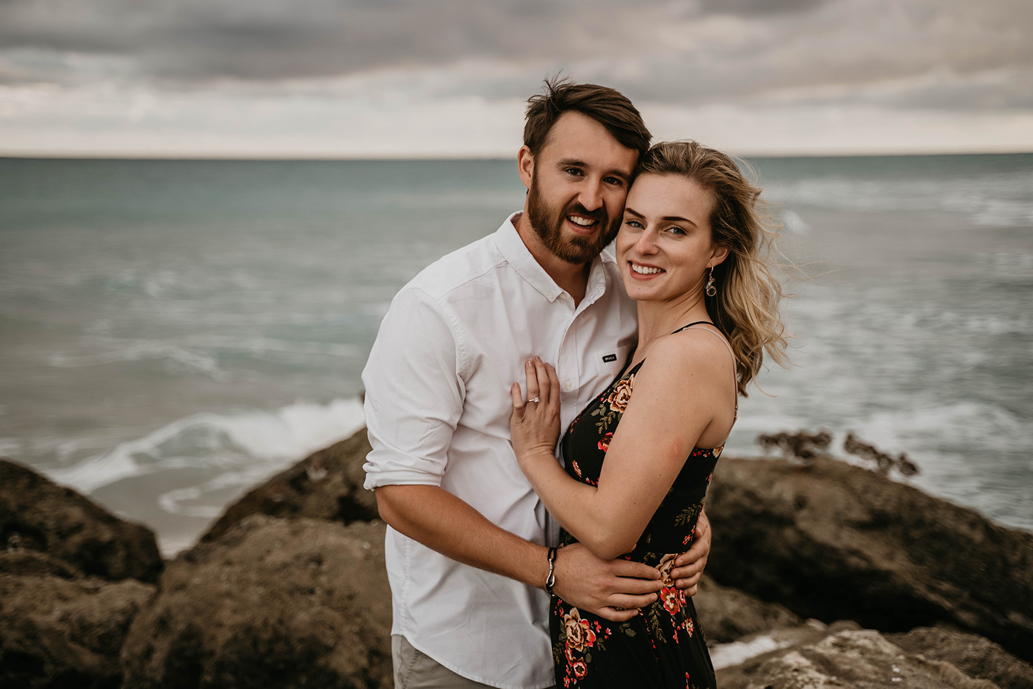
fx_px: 1722
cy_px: 344
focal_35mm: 60
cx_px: 516
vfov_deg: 22.6
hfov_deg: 33.4
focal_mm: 60
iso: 160
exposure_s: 1/250
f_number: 2.8
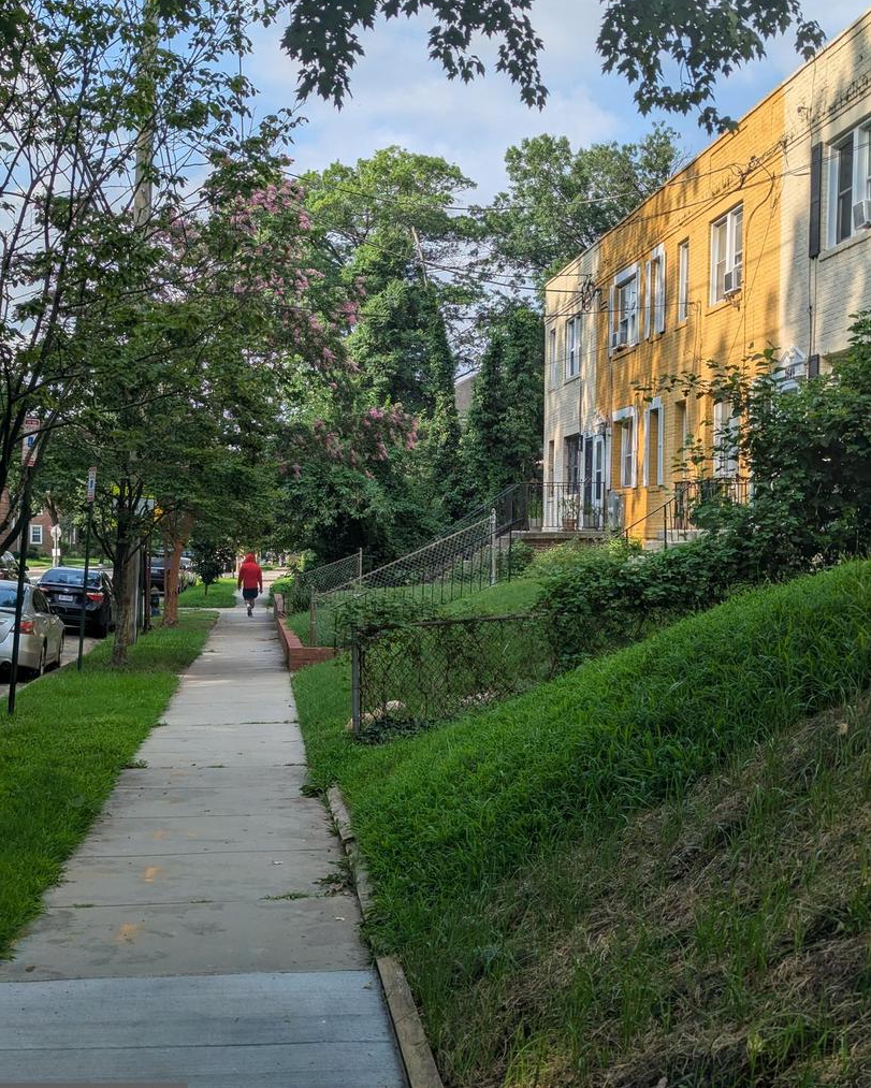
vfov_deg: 37.3
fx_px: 1610
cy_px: 565
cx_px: 436
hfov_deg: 30.3
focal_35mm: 50
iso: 47
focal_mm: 6.81
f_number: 1.85
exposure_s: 1/1689
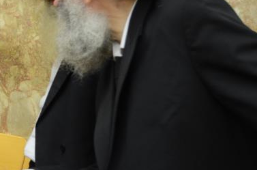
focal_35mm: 106
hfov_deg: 18.6
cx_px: -27
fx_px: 755
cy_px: 64
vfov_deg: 12.8
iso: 1000
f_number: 5
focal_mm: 26
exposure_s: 1/125
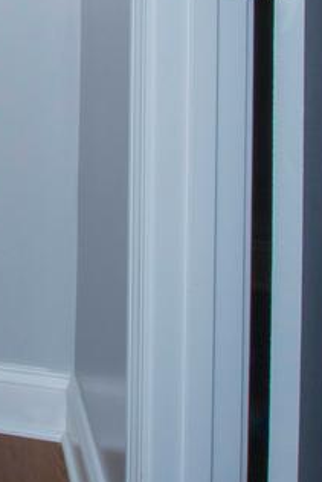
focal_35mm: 68
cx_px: -436
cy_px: 27
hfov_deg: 14.2
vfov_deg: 28.2
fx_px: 911
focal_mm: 14
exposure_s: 1/250
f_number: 22
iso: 640
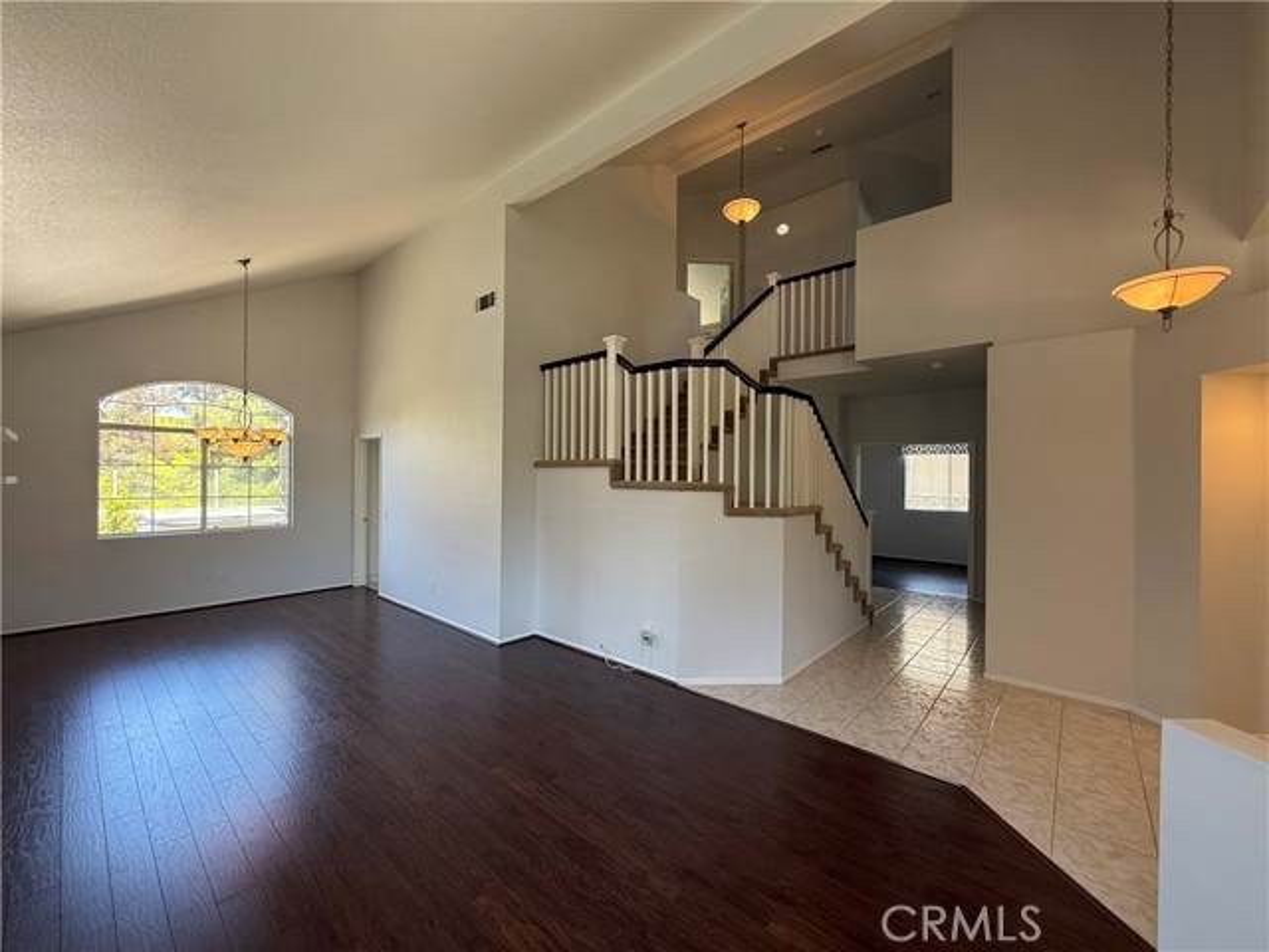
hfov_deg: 102.1
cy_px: 476
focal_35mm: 14
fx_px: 513
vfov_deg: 85.7
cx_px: 634
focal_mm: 2.22
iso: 160
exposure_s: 1/120
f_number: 2.2
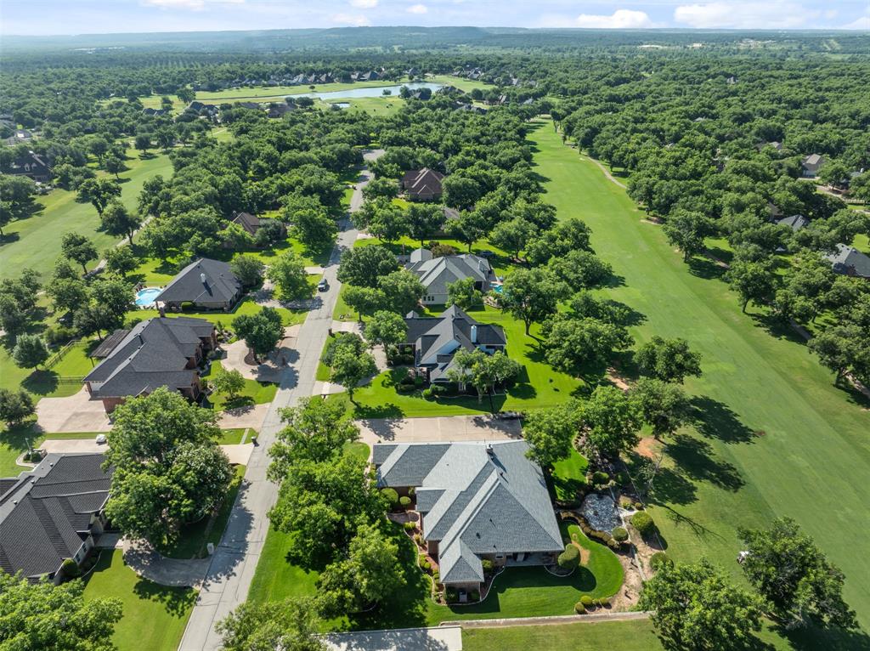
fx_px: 603
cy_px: 326
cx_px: 435
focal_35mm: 24
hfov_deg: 71.6
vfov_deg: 56.7
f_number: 5
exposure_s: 1/320
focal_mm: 12.29
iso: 100
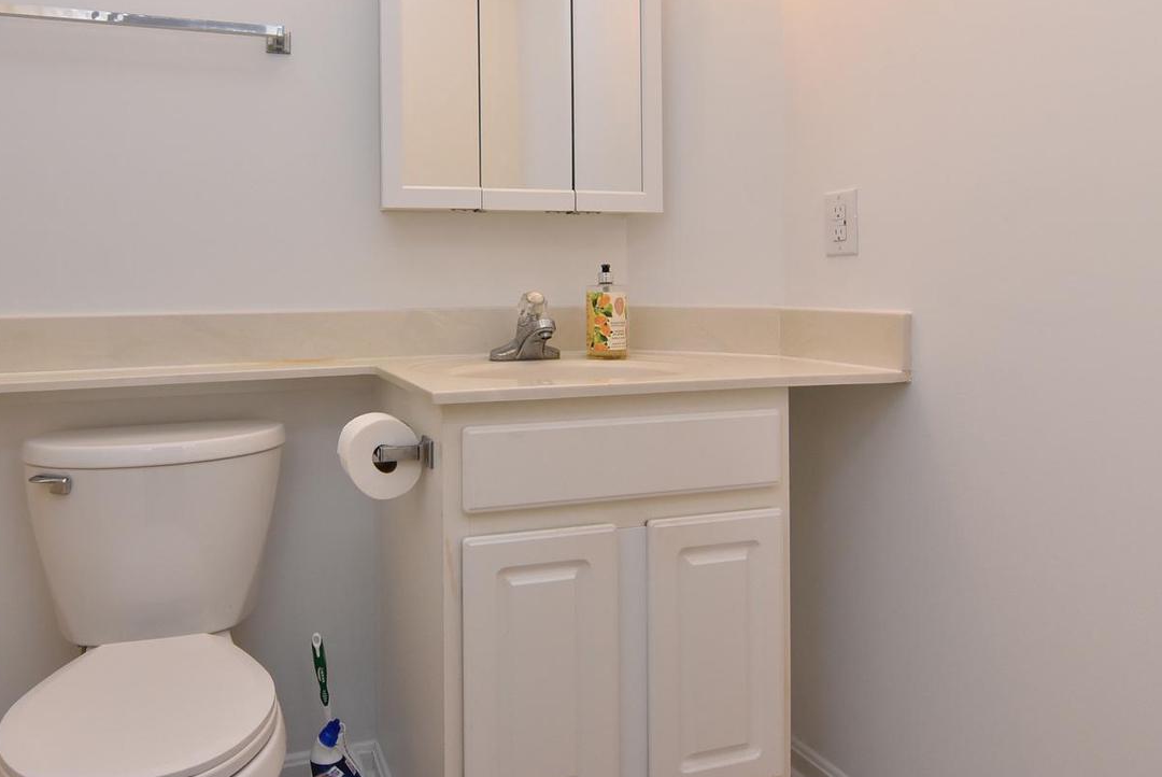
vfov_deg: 52.6
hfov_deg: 72.5
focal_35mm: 24
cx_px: 440
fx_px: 775
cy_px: 287
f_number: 7.1
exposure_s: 1/80
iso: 800
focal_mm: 12
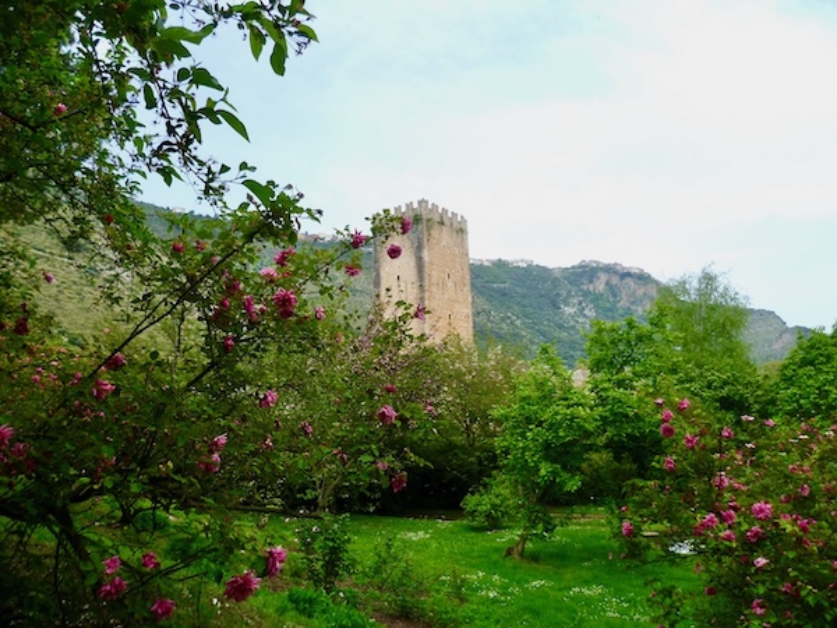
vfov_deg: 49.7
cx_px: 418
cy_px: 314
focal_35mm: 28
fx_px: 677
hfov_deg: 63.4
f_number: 2.8
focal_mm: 5
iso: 80
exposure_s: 1/400
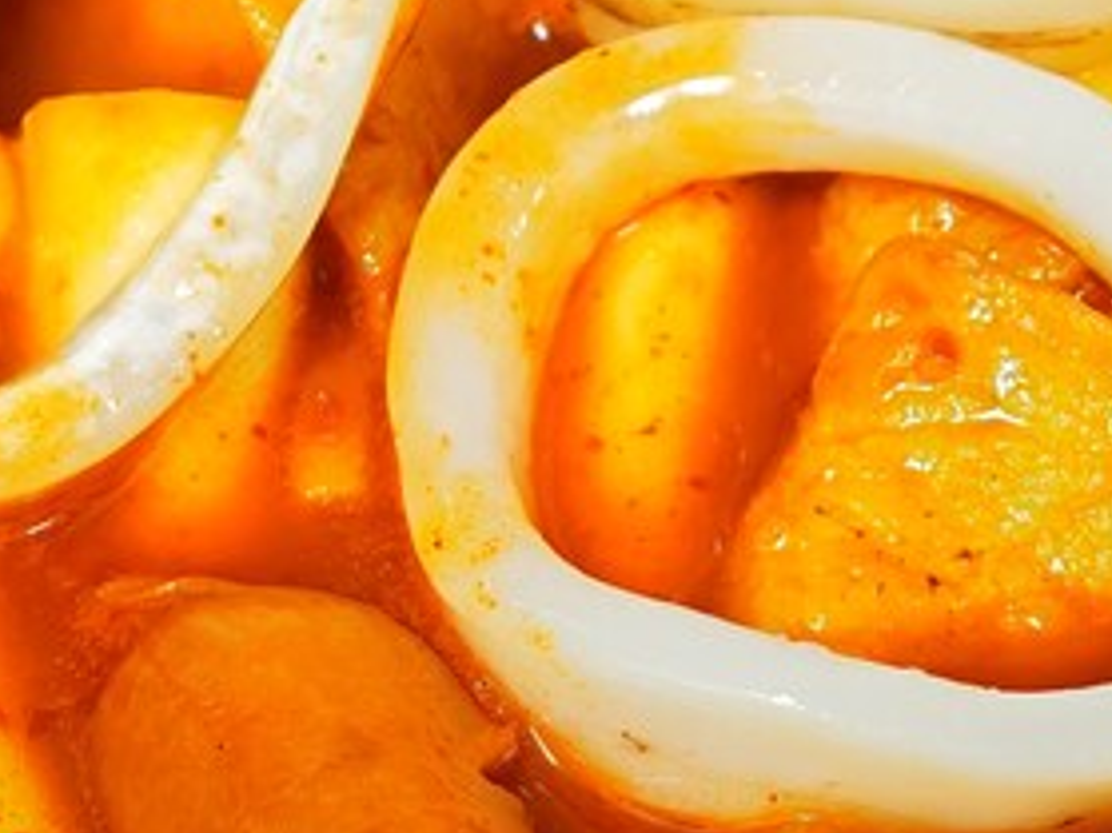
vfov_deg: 6.5
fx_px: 7257
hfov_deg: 8.8
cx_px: 785
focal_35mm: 226
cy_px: -145
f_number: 1.8
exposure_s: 1/120
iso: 500
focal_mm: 11.5
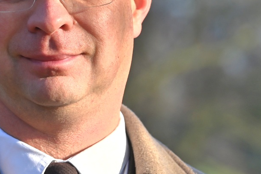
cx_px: 57
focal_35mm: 359
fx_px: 2603
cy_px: 38
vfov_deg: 3.8
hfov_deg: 5.7
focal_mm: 135
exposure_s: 1/400
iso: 100
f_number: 5.6
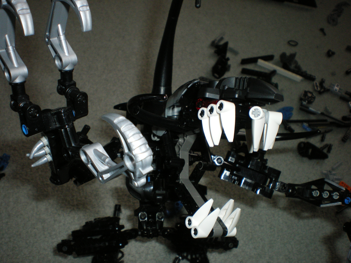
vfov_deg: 39.7
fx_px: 365
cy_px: 132
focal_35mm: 36
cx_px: 176
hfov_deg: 51.4
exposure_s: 1/50
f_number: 4.6
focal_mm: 6.3
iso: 250
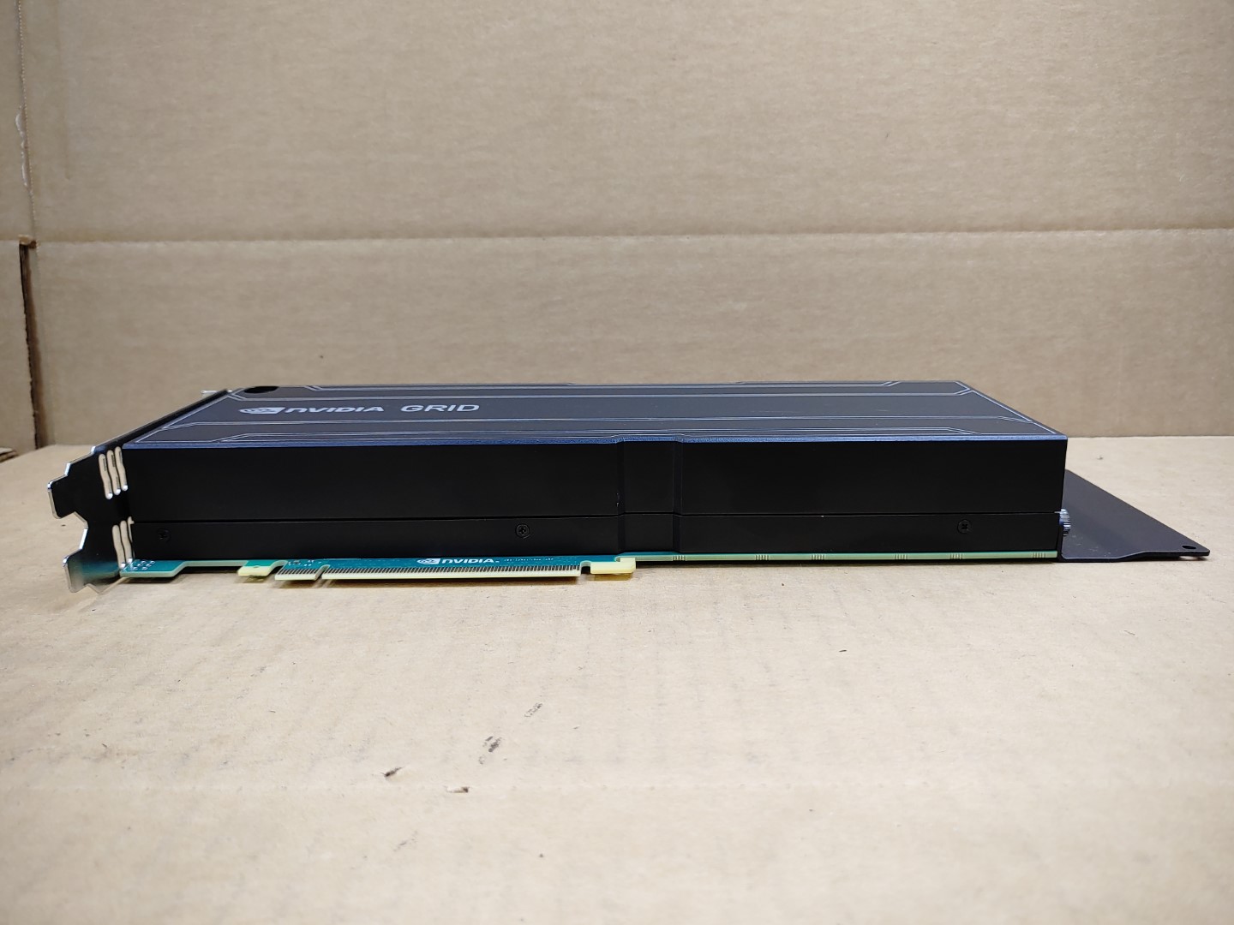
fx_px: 927
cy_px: 462
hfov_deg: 67.3
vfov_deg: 53.1
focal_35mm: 26
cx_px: 617
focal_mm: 4.36
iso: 50
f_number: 1.8
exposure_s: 1/120
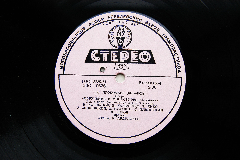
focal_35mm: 52
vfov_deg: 25.7
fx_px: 350
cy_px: 80
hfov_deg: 37.9
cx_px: 120
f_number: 5
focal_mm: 35
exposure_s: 1/90
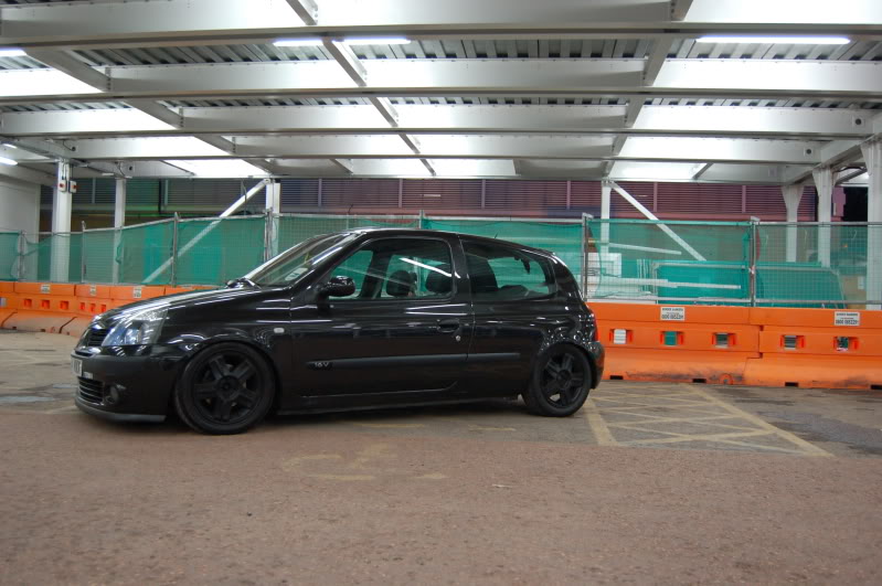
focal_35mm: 33
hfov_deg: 57.3
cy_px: 293
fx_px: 808
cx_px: 441
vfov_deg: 39.9
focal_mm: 22
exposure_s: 1/30
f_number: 3.8
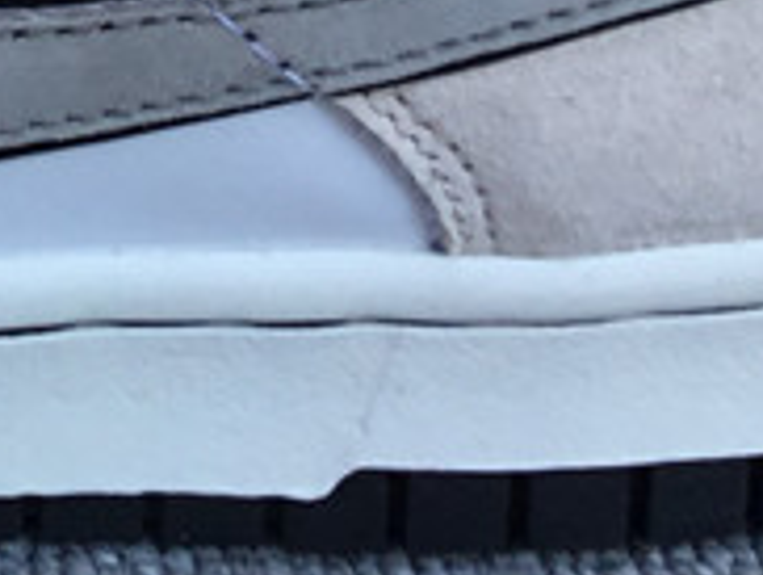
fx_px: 3377
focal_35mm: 153
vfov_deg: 9.4
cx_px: -285
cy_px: -388
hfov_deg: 12.4
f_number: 2.4
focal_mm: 3.3
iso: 25
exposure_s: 1/574
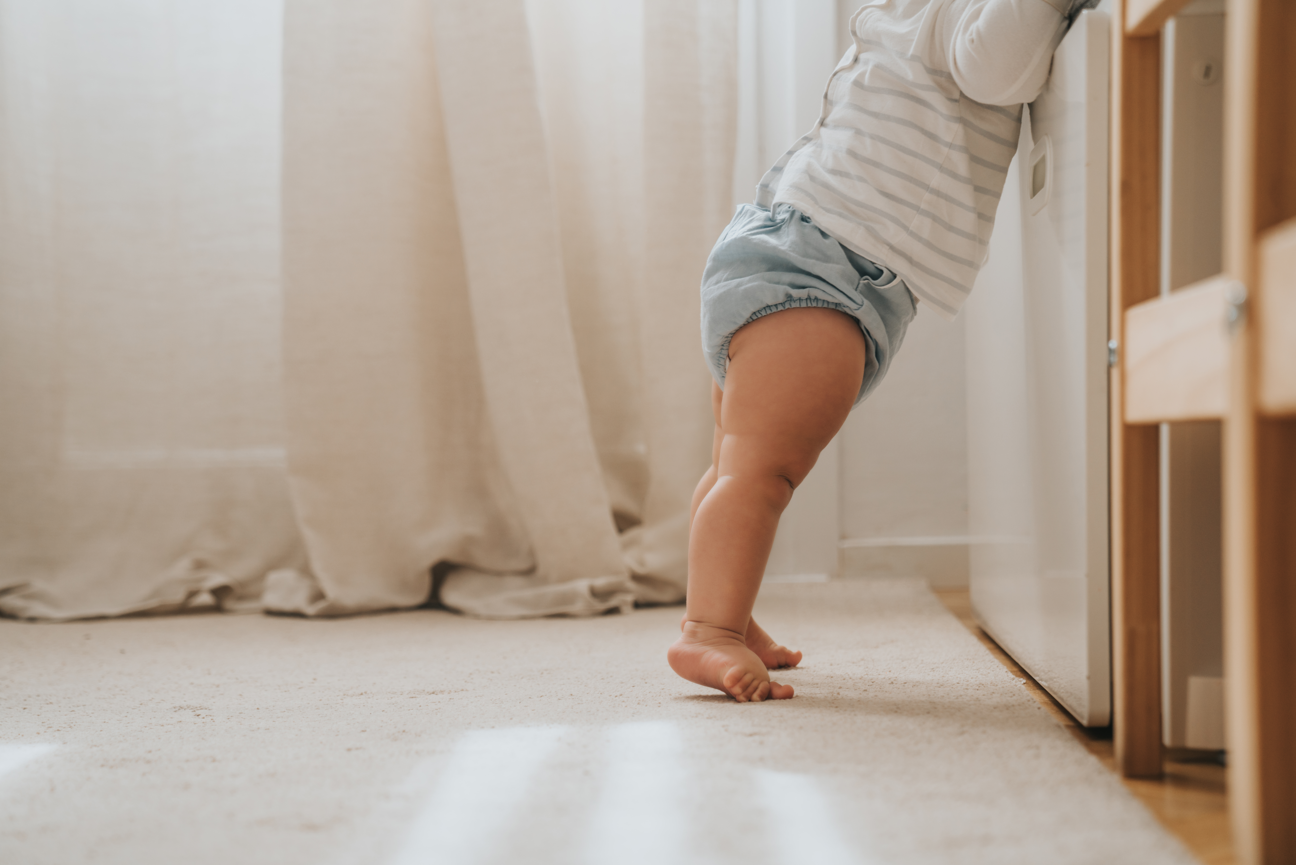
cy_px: 432
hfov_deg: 36.9
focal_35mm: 54
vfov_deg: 25.1
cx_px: 648
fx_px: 1944
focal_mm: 54
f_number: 2.8
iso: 250
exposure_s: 1/125
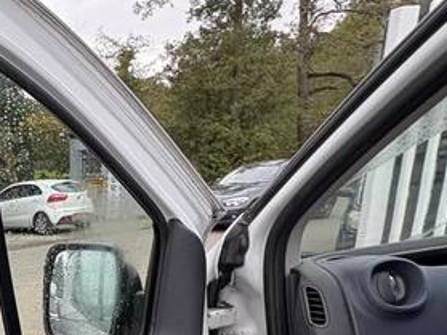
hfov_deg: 35.9
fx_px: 581
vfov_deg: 28.8
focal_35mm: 45
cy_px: 380
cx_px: -43
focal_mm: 2.22
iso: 40
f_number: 2.2
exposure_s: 1/108
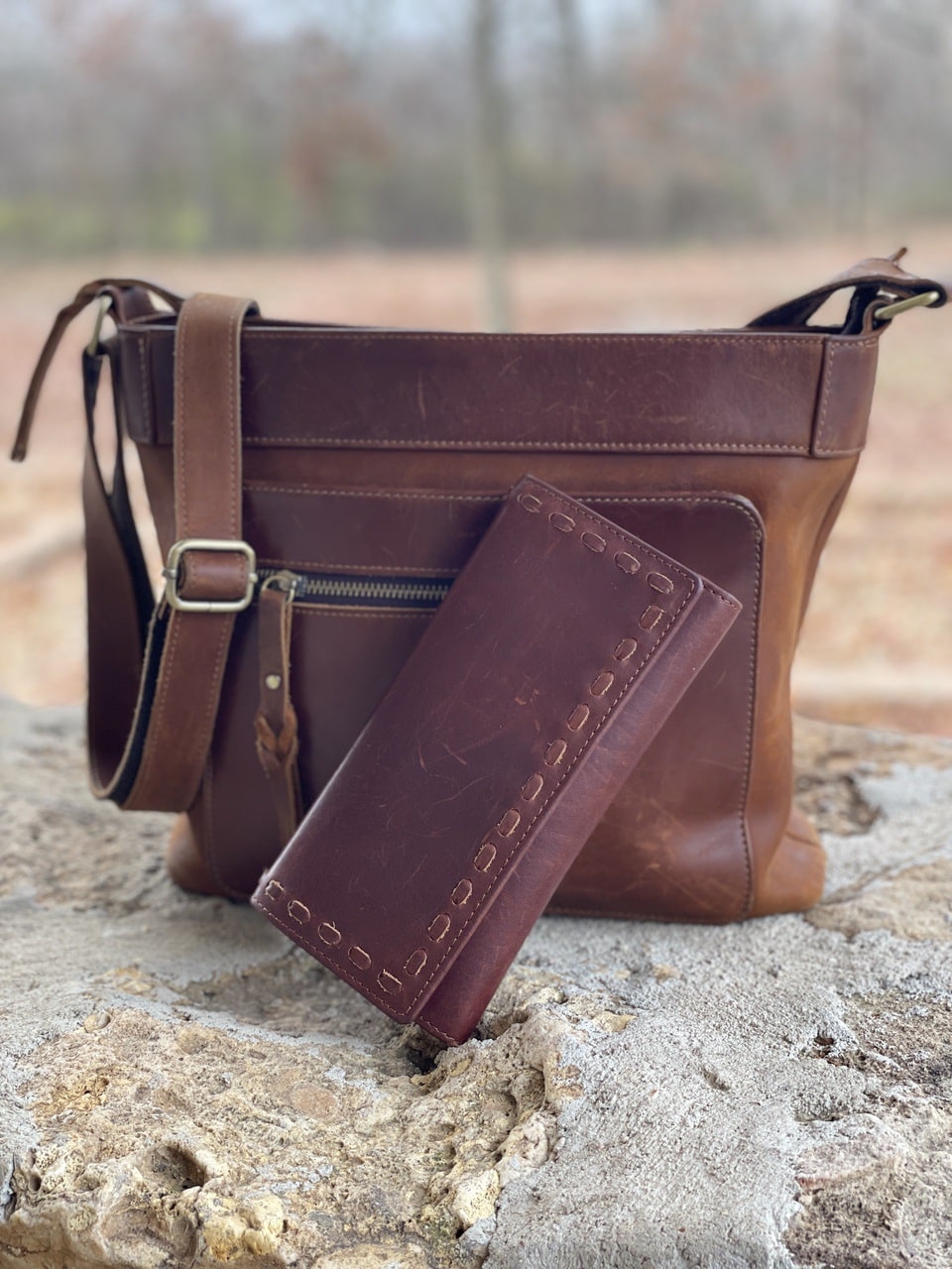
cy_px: 634
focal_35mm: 52
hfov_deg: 28.0
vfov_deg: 36.8
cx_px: 476
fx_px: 1907
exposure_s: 1/122
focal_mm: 6
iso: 50
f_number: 2
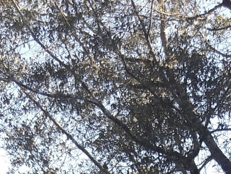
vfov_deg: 9.1
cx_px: 99
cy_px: 430
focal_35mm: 146
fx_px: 975
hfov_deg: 13.5
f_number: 1.9
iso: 40
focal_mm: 3.7
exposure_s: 1/222
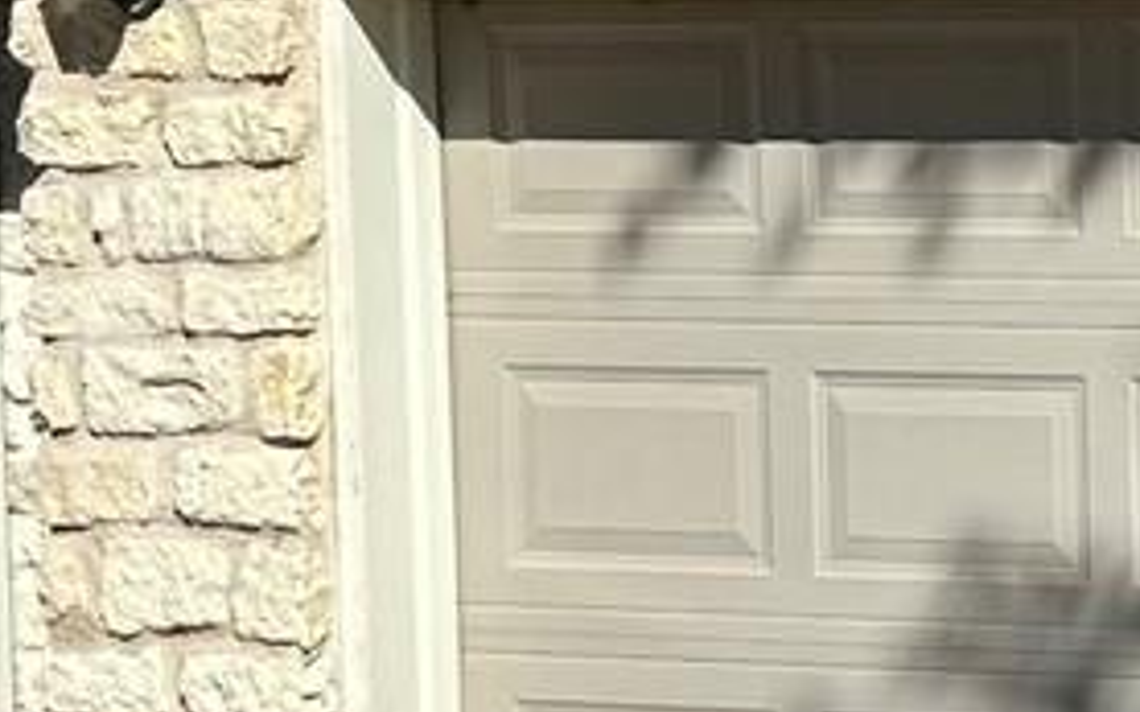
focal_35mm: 188
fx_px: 5840
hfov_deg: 10.3
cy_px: 646
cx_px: 2264
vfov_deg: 7.0
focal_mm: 6.86
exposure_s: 1/6410
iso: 80
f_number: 1.78
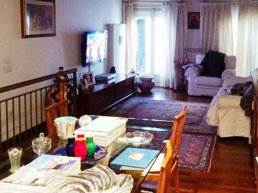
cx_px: 156
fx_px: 358
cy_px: 60
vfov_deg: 30.0
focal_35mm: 48
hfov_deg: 39.5
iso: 320
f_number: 2.2
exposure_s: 1/30
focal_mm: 4.12
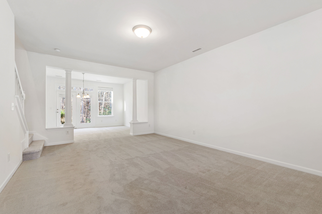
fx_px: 134
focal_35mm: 15
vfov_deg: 77.3
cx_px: 161
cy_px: 107
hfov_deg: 100.4
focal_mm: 10
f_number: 8
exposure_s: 1/3
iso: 100
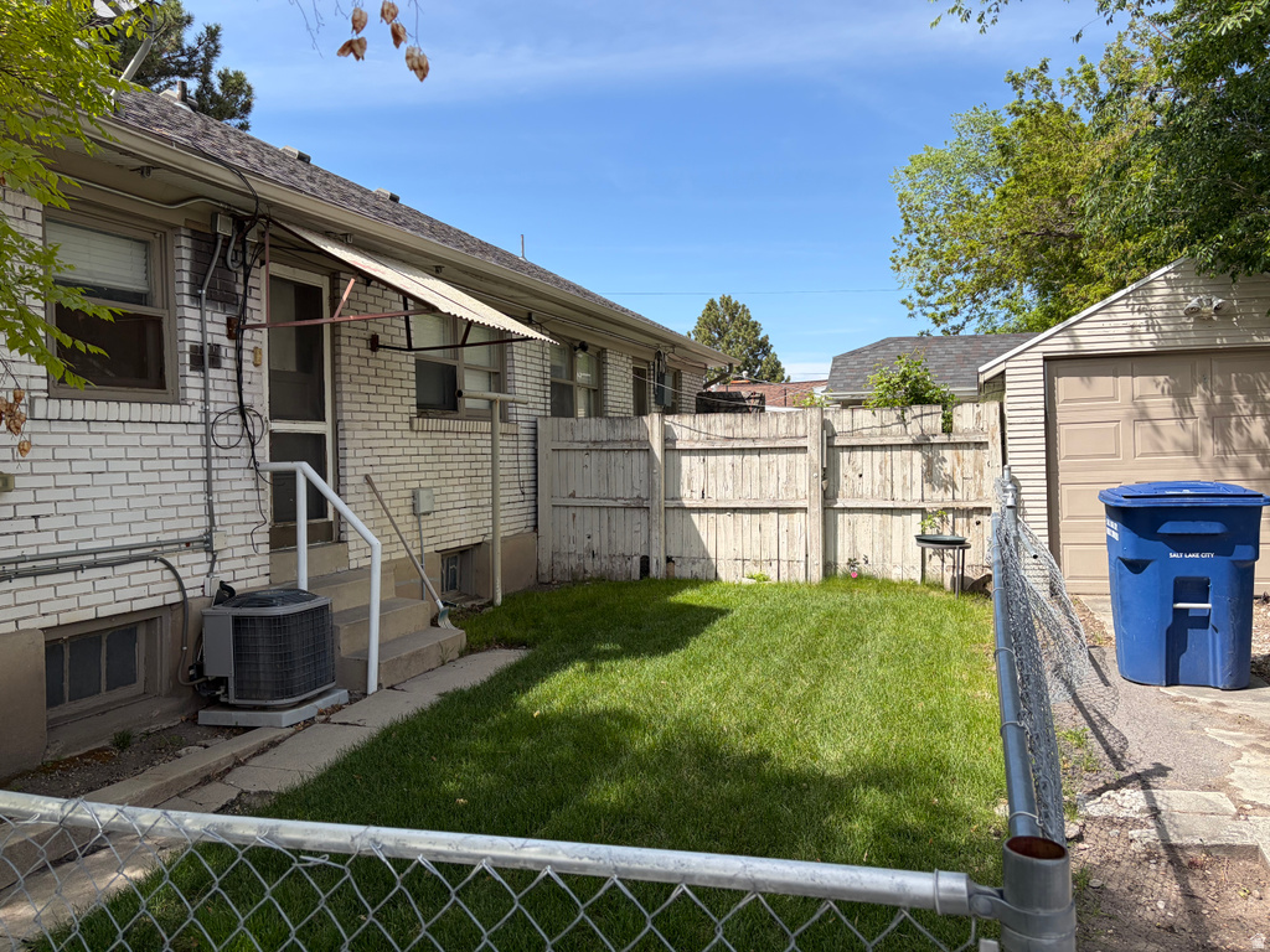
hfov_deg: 67.3
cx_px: 635
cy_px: 476
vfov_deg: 53.1
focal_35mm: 26
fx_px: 954
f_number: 1.6
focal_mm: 5.96
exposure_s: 1/2141
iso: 50
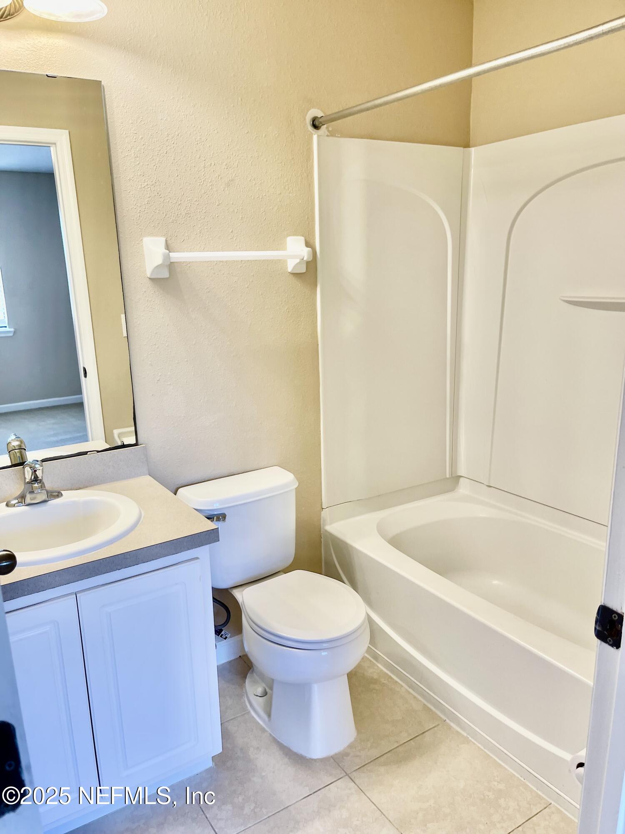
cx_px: 312
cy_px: 417
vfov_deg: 67.3
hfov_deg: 53.1
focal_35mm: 26
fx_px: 626
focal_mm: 5.1
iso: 80
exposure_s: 1/120
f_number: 1.6
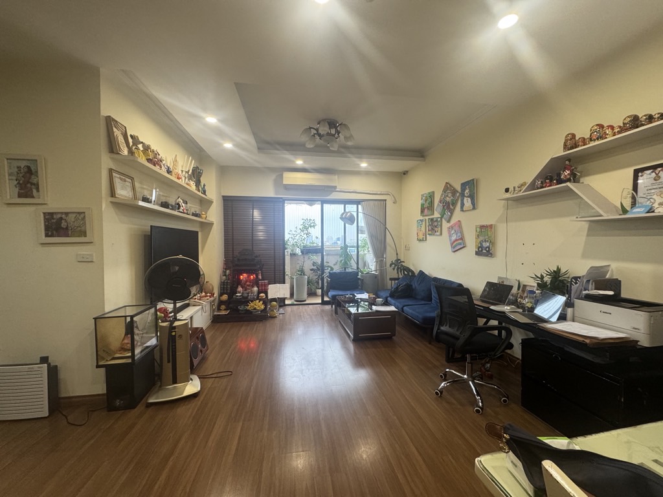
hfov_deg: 102.1
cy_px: 248
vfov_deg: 85.7
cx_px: 332
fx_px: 268
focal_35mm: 14
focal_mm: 2.22
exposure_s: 1/100
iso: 160
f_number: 2.2
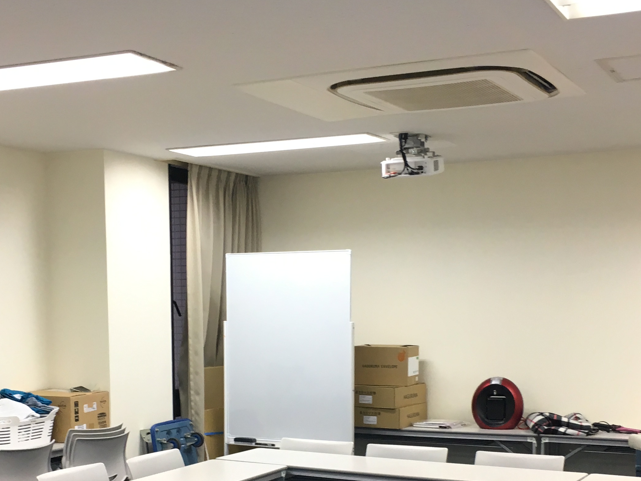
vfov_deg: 25.5
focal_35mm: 56
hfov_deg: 34.3
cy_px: 411
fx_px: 1037
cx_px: 289
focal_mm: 4.15
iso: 50
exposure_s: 1/30
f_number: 2.2
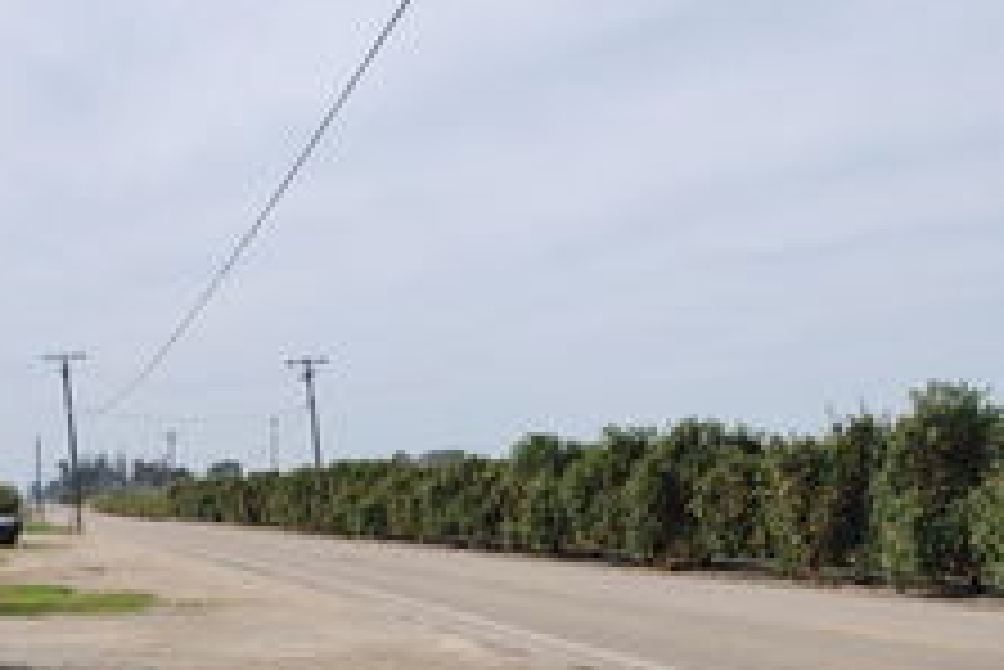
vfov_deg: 21.9
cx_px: 387
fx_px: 1730
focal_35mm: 62
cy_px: 391
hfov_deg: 32.2
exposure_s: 1/1250
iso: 100
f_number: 3.8
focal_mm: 18
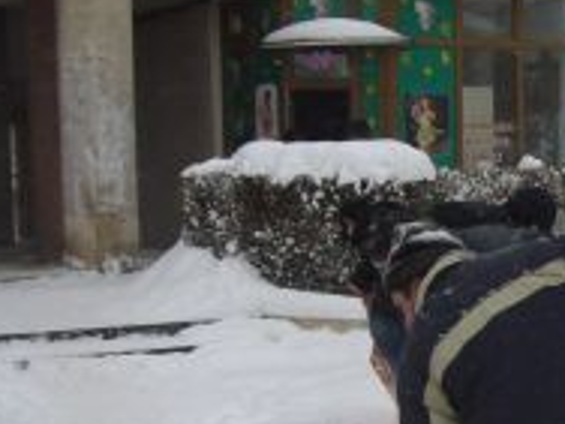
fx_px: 1697
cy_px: 413
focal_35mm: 104
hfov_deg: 18.1
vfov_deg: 14.0
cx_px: 649
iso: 80
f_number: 2.8
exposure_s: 1/400
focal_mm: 4.6
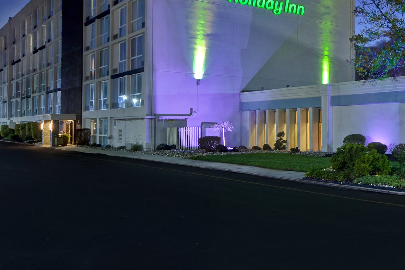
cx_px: 348
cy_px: 76
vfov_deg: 33.0
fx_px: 449
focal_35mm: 40
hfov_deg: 45.0
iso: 250
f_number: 7.1
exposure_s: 1/1.25
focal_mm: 15
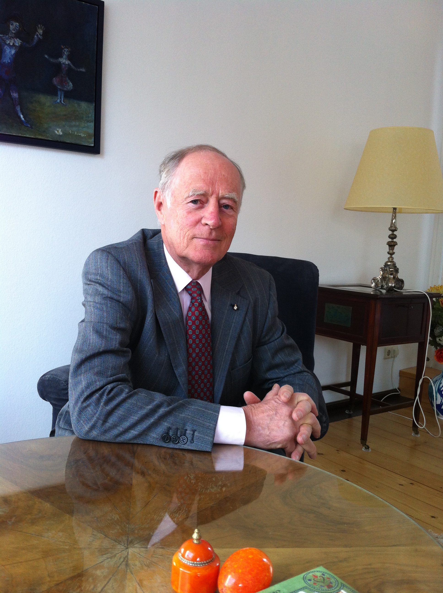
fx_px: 599
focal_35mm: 35
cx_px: 222
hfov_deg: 40.6
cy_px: 296
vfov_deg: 52.7
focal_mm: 3.85
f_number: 2.8
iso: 80
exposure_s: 1/60
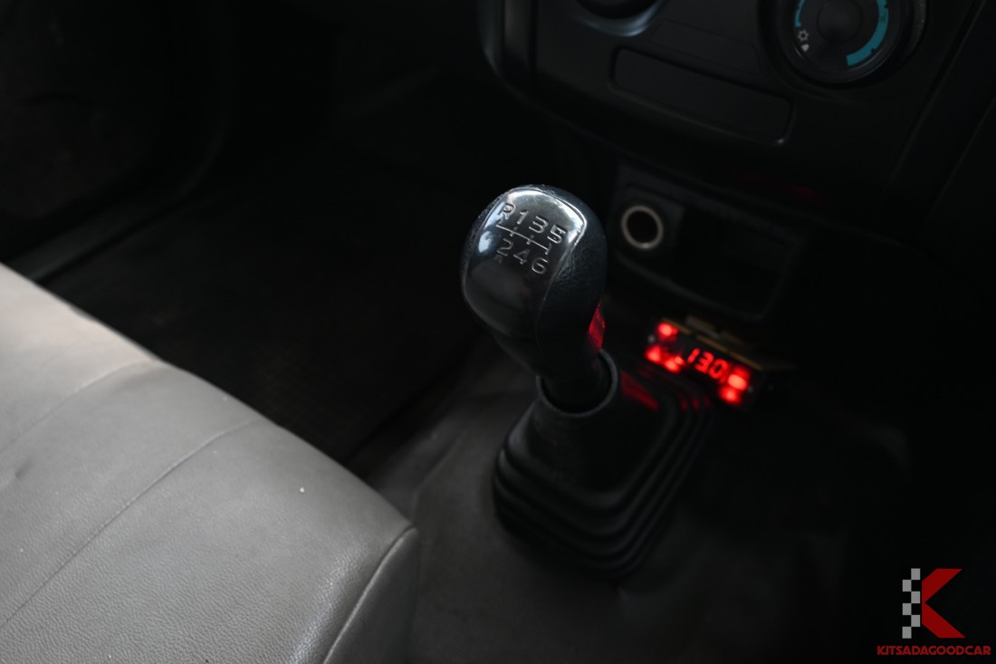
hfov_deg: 58.0
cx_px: 498
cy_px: 332
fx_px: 899
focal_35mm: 32
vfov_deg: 40.5
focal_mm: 32.5
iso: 320
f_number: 8
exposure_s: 1/20
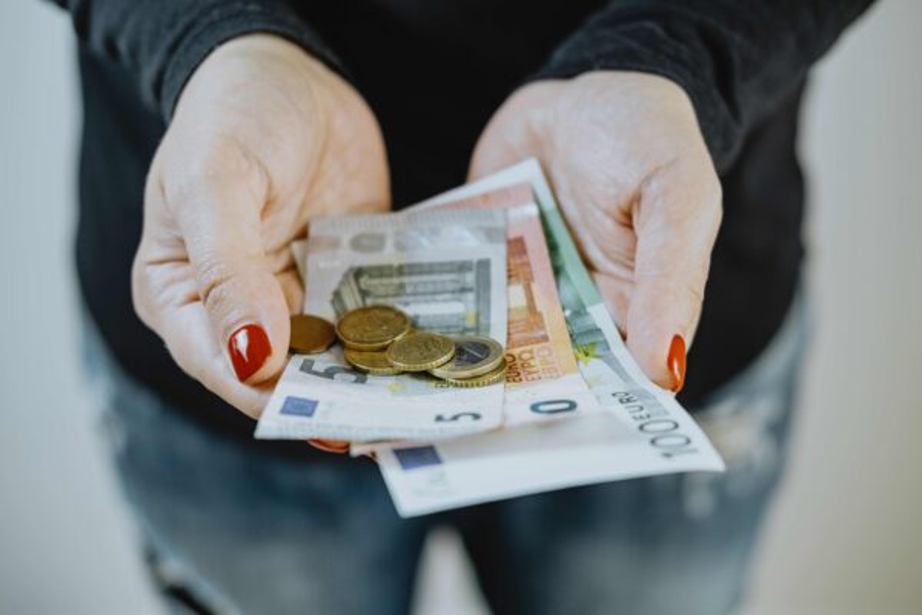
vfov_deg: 25.5
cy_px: 308
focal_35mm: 53
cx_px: 461
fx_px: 1357
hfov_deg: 37.5
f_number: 2
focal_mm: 35
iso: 200
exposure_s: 1/250
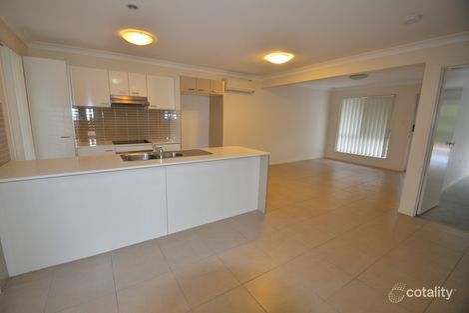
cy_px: 156
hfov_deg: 100.4
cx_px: 234
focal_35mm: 15
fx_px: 195
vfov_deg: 77.3
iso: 720
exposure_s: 1/60
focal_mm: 10
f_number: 3.5
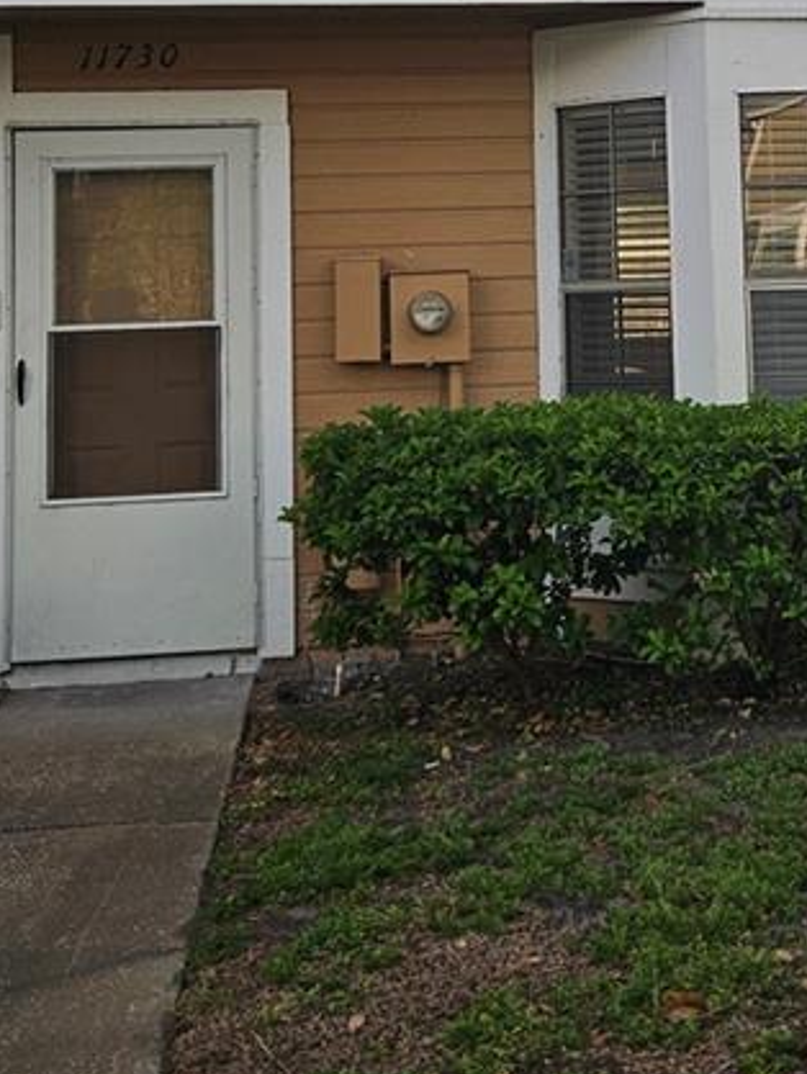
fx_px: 2049
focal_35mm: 66
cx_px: 653
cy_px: 105
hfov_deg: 22.0
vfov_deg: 28.2
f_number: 1.8
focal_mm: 5.4
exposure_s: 1/1129
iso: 25
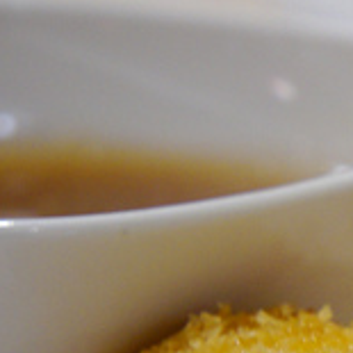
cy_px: 395
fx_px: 2155
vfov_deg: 9.3
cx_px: 553
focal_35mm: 187
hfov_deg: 9.1
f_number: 4.5
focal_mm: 35
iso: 400
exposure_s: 1/15
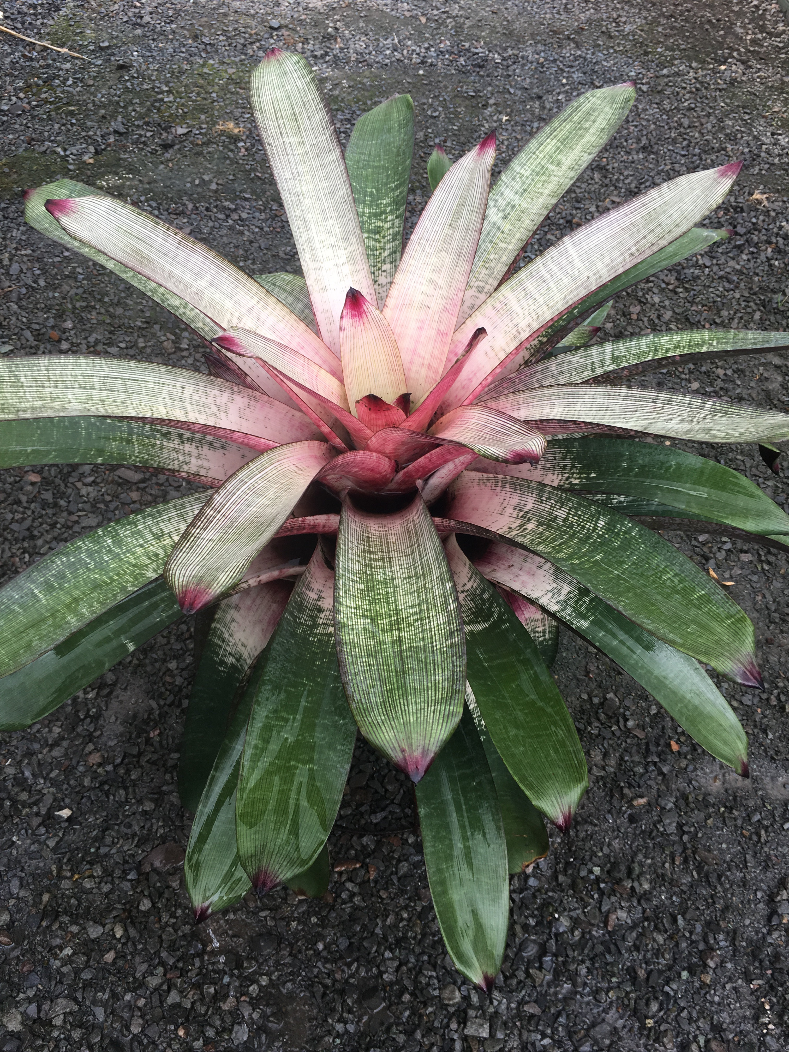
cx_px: 394
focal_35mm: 29
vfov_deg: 61.7
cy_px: 526
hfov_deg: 48.2
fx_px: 881
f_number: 2.2
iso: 25
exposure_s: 1/60
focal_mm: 4.2
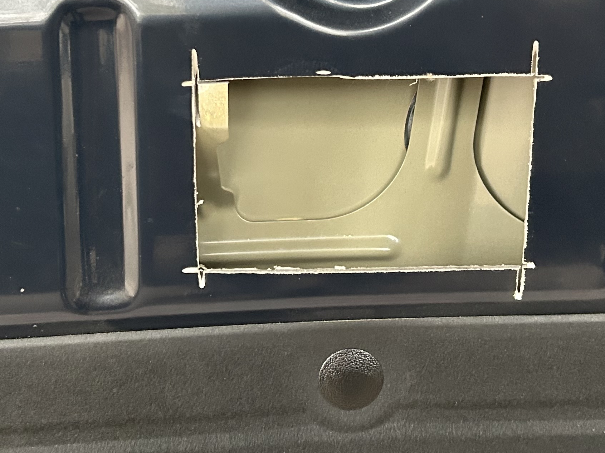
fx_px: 1084
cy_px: 106
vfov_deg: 23.4
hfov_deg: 31.2
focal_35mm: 62
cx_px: 286
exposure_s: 1/60
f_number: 1.5
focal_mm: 5.7
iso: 500
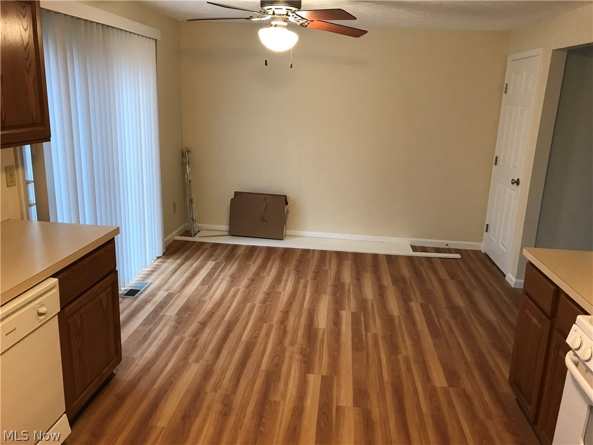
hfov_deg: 63.4
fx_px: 480
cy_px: 222
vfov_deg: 49.7
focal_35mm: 28
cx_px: 296
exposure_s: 1/15
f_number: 1.8
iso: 40
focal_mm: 3.99
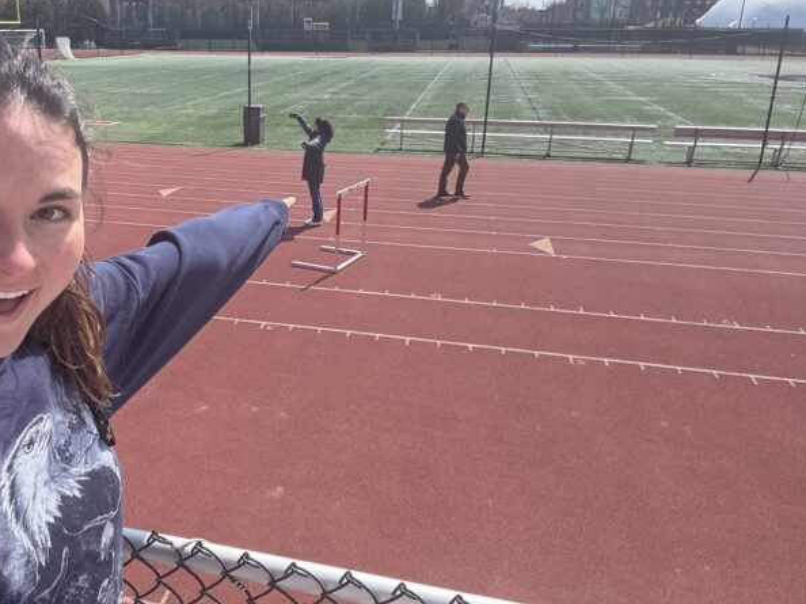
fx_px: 722
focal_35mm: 31
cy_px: 273
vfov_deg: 45.4
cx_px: 270
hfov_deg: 57.1
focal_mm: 2.69
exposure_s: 1/947
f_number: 1.9
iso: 40
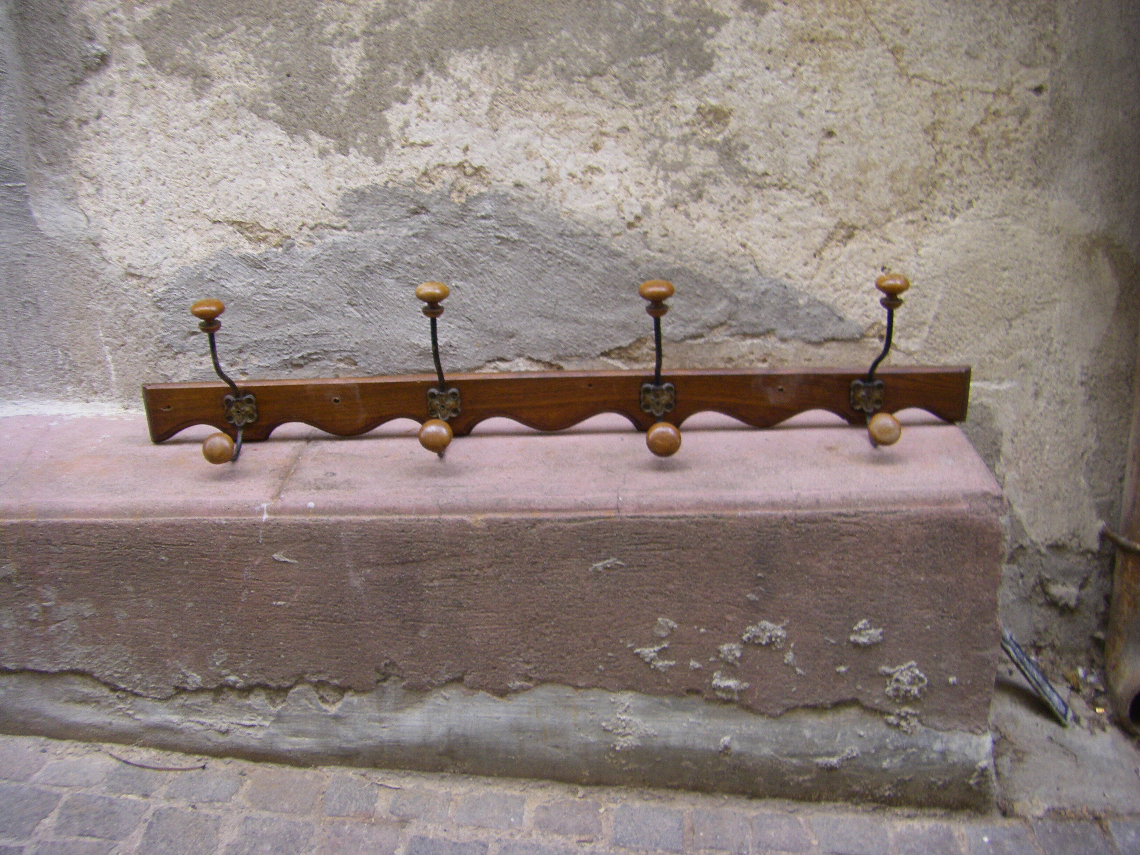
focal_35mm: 38
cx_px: 570
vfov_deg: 37.7
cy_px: 428
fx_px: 1251
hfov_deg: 49.0
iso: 200
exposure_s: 1/50
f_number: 3.5
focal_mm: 6.3
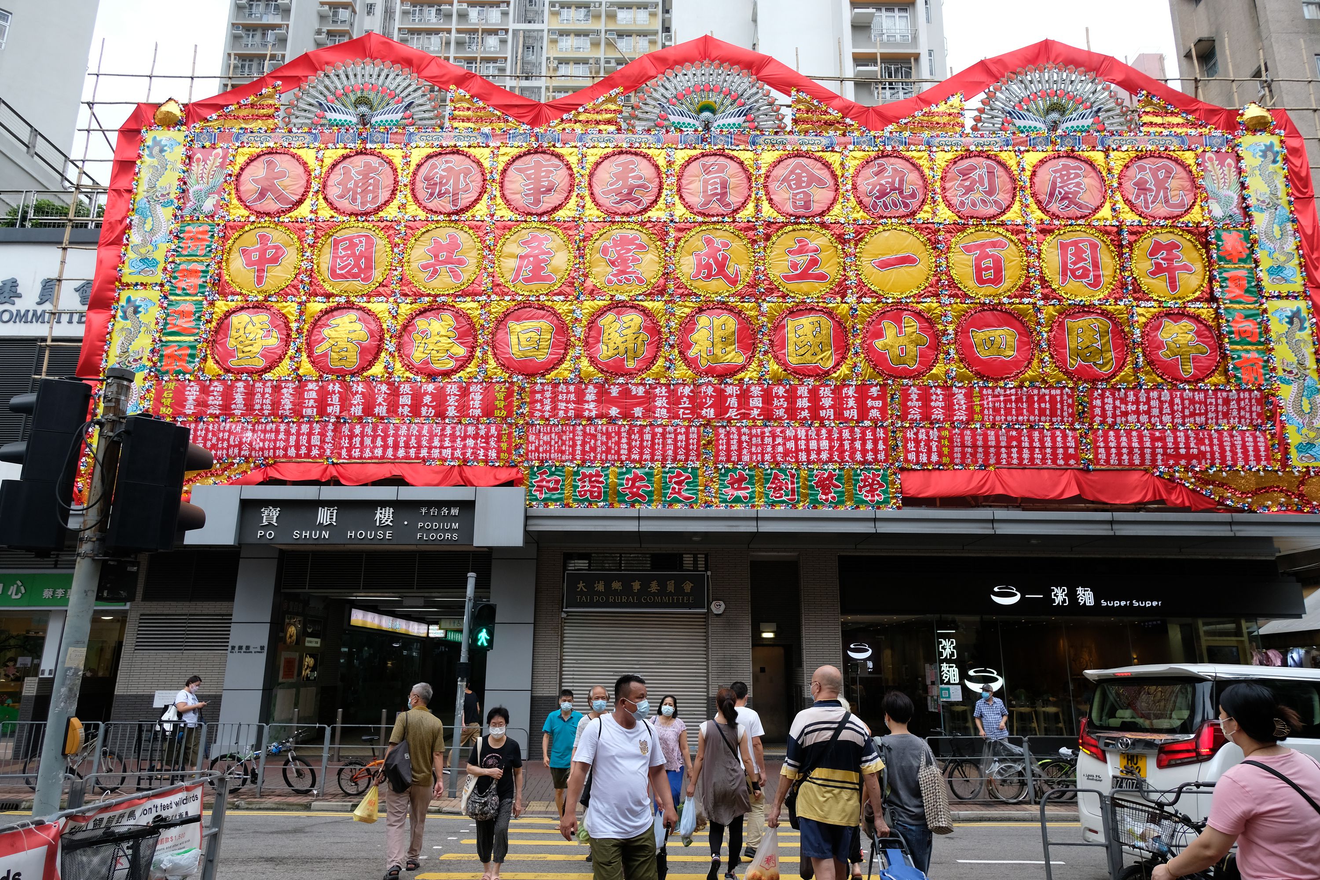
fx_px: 880
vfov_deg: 53.1
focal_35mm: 24
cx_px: 660
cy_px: 440
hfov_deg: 73.7
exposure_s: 1/250
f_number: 4
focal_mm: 16
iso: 320
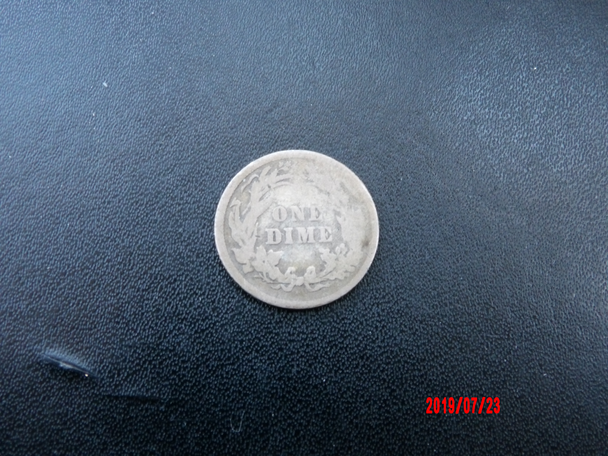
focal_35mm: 42
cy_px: 228
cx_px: 304
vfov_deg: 34.3
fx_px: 738
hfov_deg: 44.8
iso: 574
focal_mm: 7.6
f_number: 4.9
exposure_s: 1/15
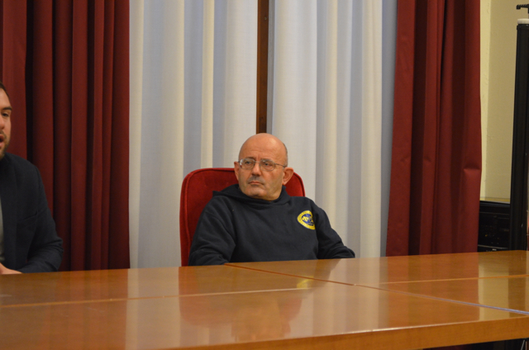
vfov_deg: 16.5
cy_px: 175
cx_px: 264
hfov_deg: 24.7
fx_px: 1210
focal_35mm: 82
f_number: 5.6
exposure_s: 1/30
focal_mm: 55
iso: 2200
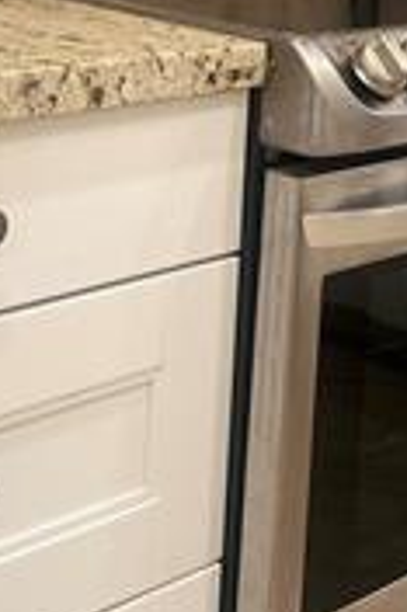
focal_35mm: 85
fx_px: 1444
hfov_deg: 16.0
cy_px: -45
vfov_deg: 22.7
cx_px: 257
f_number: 1.78
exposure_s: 1/120
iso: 200
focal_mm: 6.86
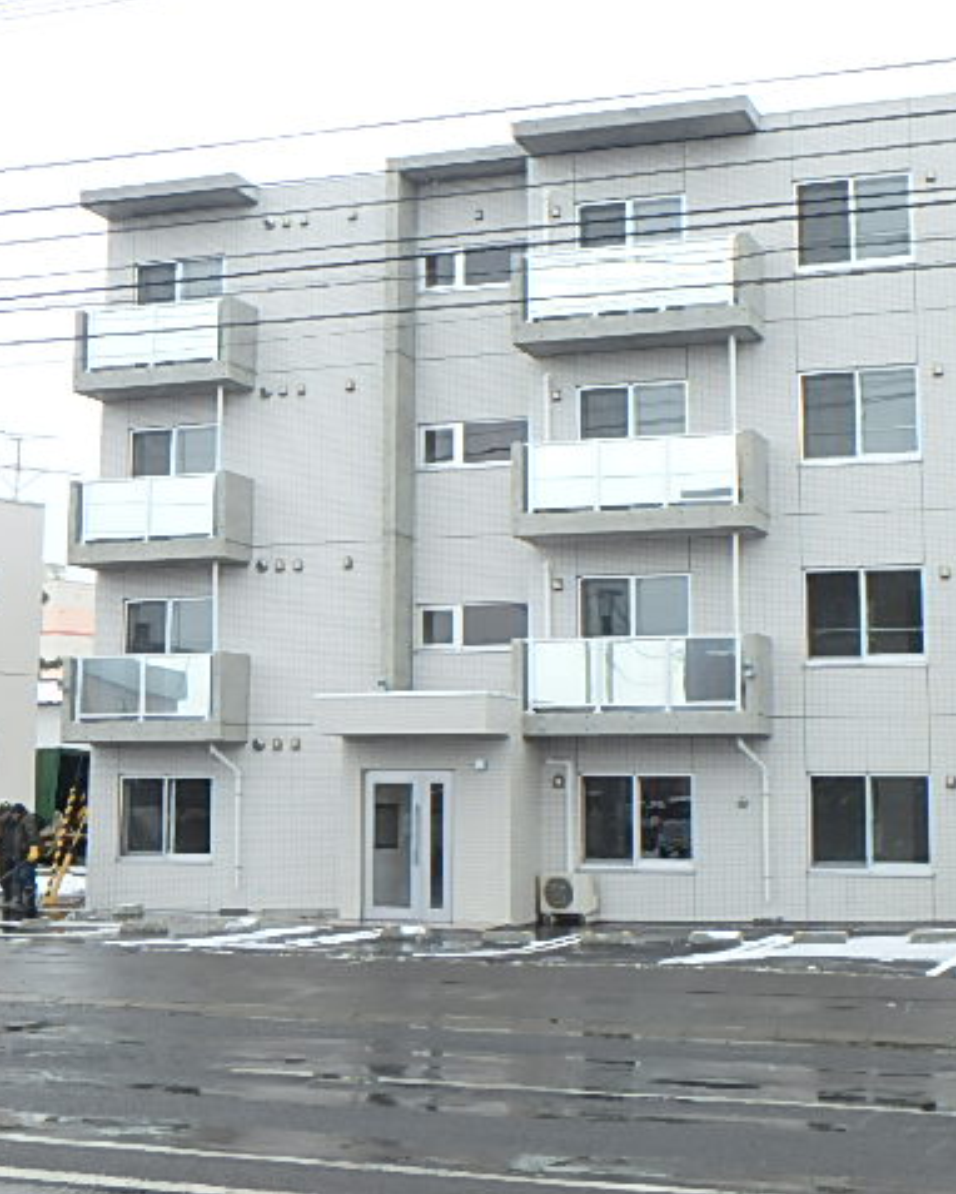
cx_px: 506
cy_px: 596
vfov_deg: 34.1
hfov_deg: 27.6
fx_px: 1944
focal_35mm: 55
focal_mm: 7.5
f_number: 5.2
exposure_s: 1/100
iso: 125
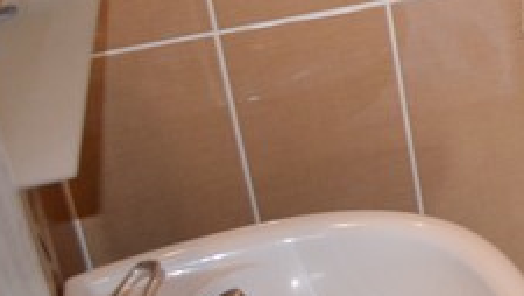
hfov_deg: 20.3
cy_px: -21
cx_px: 801
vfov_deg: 13.4
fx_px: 1238
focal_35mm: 89
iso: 2800
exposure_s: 1/60
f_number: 3.5
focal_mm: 18
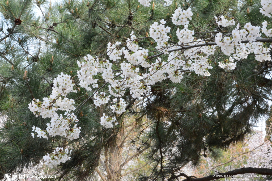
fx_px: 498
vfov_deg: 20.6
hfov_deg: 30.5
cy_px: 90
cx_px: 136
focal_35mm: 66
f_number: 25
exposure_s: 1/250
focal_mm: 44
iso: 4000
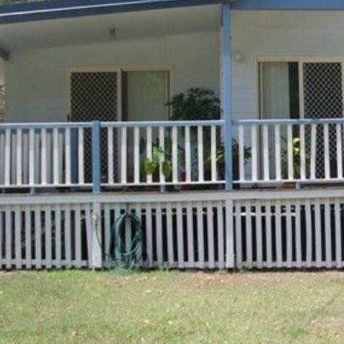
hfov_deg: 25.3
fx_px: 731
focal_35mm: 65
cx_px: 340
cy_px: 95
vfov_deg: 26.2
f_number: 5.6
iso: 80
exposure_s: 1/214
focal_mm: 6.2
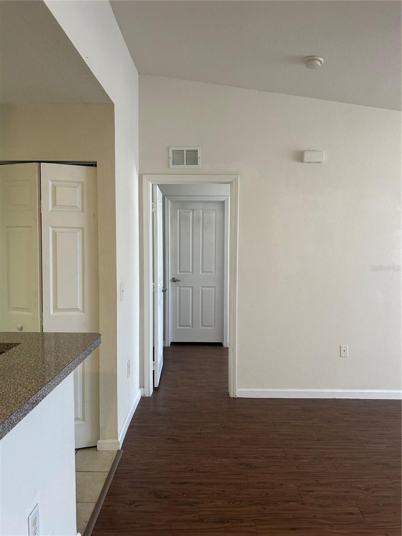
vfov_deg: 67.3
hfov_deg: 53.1
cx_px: 201
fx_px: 403
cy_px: 268
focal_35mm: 26
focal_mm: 5.7
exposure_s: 1/60
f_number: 1.5
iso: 80
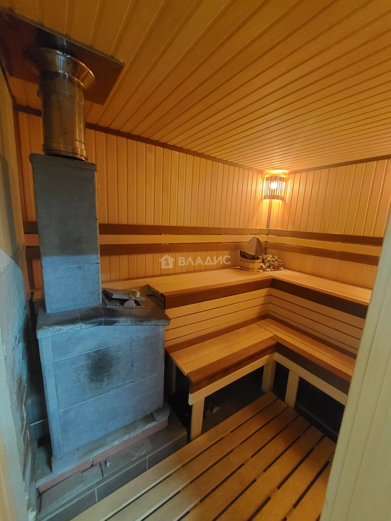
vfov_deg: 106.2
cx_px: 196
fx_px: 196
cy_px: 260
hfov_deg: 89.9
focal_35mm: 13
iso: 800
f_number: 2.2
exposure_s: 1/13
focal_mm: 1.74
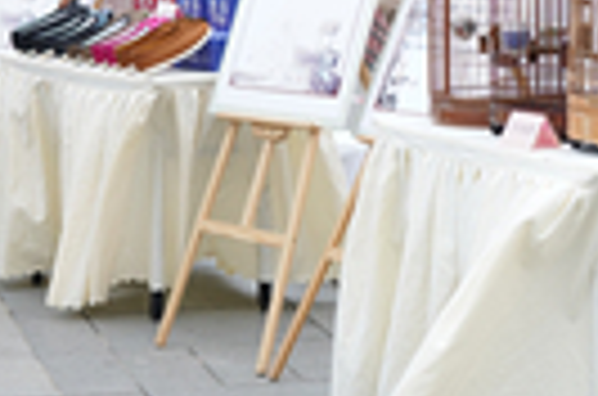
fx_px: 2751
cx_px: 791
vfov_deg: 8.1
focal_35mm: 166
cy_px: -108
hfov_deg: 12.0
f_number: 4
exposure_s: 1/500
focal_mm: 55
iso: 400
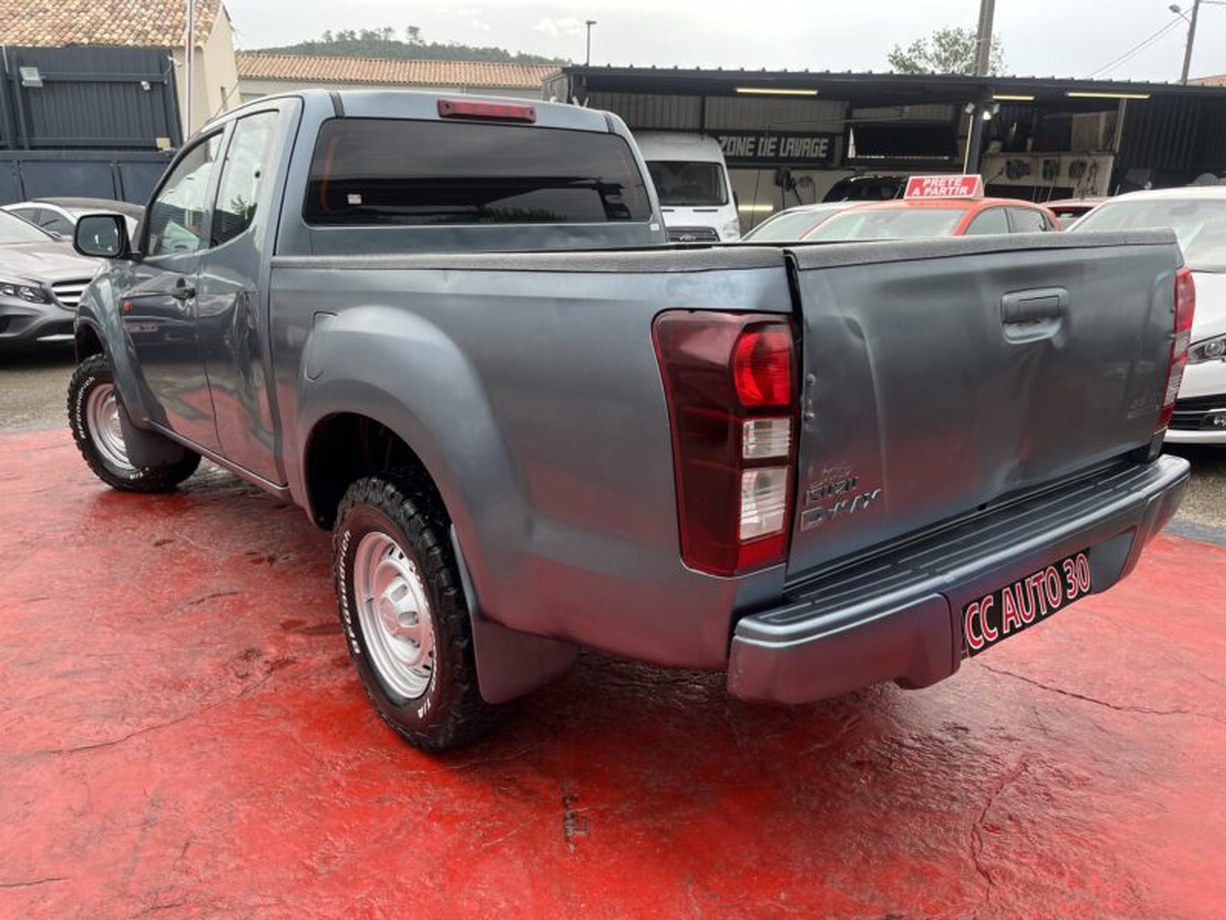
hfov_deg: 67.3
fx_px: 921
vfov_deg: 53.1
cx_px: 613
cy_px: 460
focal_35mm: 26
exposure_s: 1/615
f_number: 1.6
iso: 50
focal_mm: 5.1
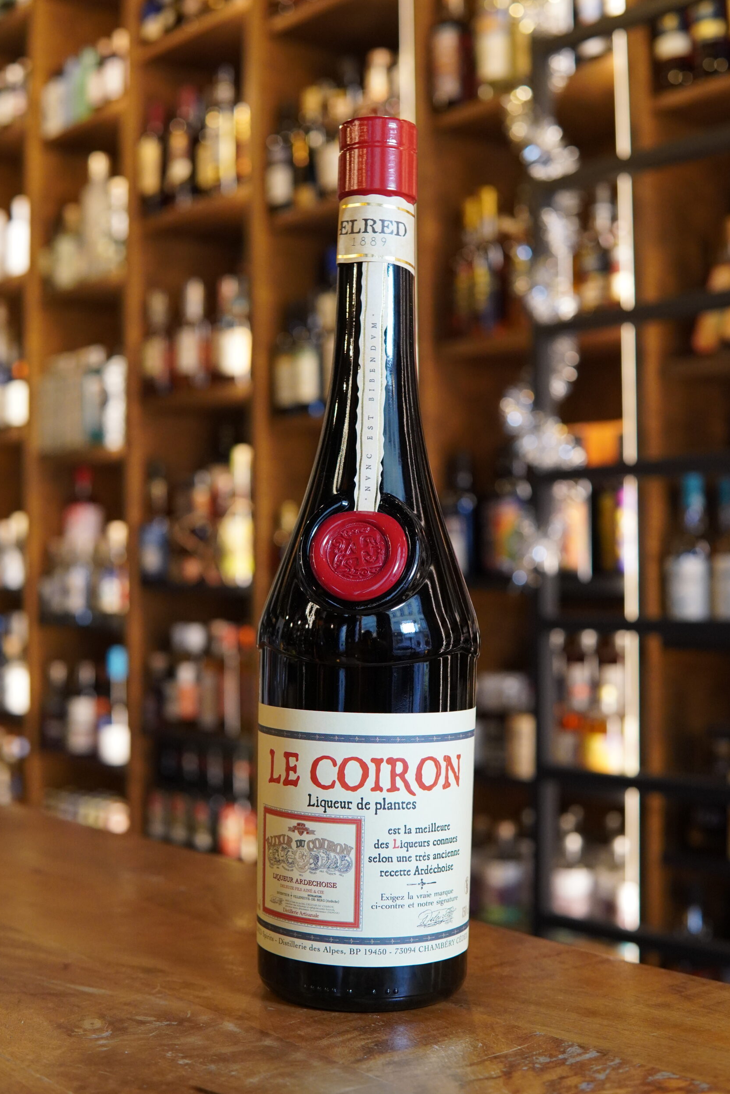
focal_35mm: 46
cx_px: 370
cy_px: 545
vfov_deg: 42.7
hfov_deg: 29.3
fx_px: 1399
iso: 1600
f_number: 3.2
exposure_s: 1/160
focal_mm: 30
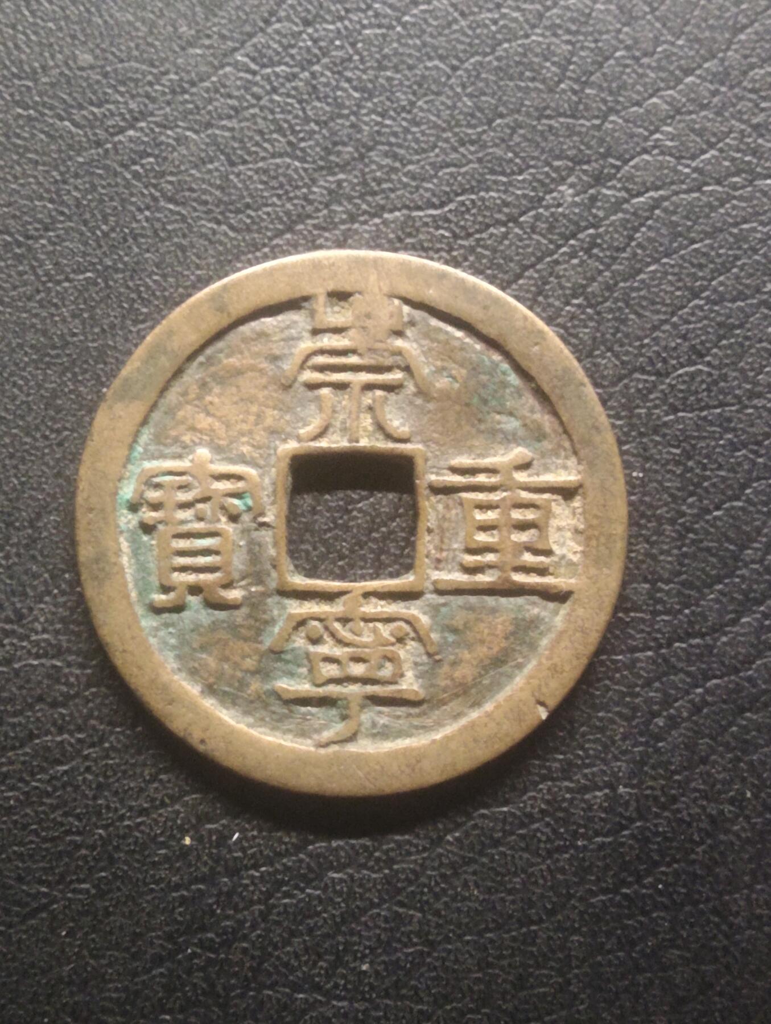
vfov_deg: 38.1
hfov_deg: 29.2
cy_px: 512
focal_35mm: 50
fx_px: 1481
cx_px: 386
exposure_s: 1/25
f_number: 2.2
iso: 1250
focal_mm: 3.42
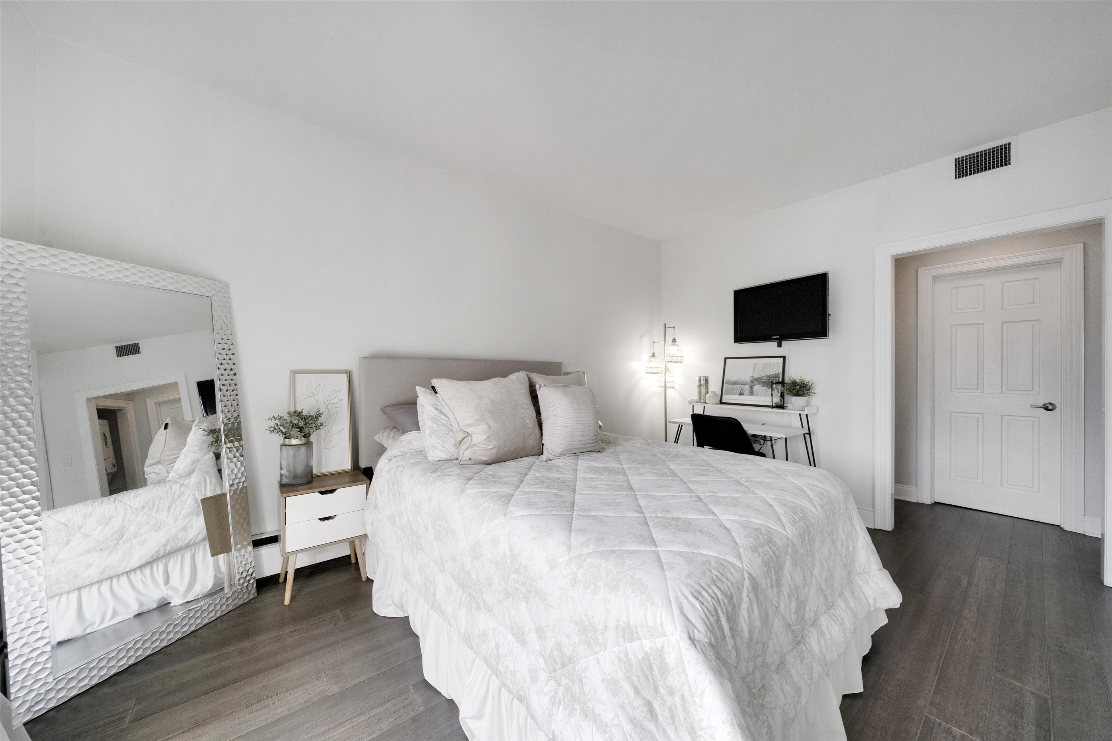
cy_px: 370
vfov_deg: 90.0
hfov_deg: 112.6
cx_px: 556
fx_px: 371
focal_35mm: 12
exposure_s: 1/30
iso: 500
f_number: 8
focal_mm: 12
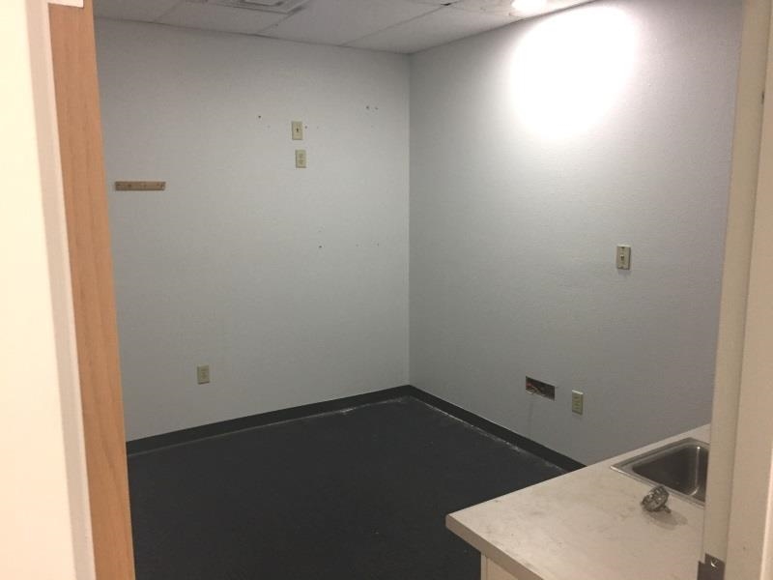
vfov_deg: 48.2
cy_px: 290
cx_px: 386
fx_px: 648
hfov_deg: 61.7
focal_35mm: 29
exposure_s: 1/30
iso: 125
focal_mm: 4.15
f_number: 2.2
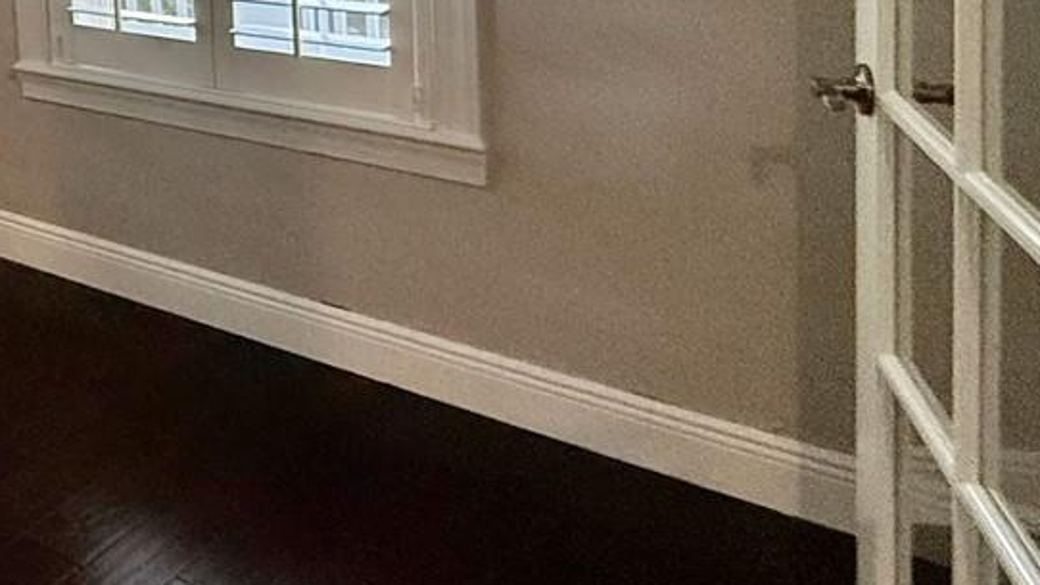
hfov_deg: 32.3
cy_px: -127
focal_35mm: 45
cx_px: -359
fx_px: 1241
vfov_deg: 24.0
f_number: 2.2
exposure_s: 1/120
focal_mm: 2.22
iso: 400
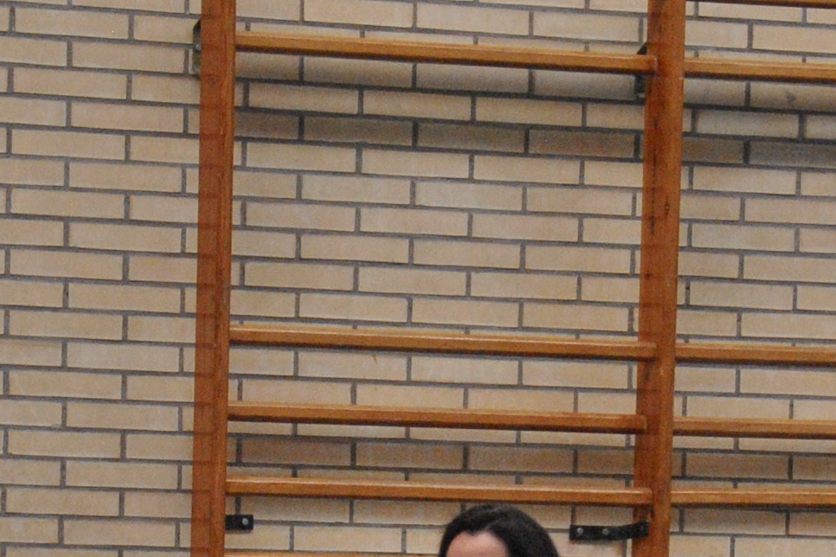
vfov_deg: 4.9
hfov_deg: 7.4
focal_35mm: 277
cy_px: 982
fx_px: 6432
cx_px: 431
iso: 800
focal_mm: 46
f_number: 5.6
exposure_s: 1/125
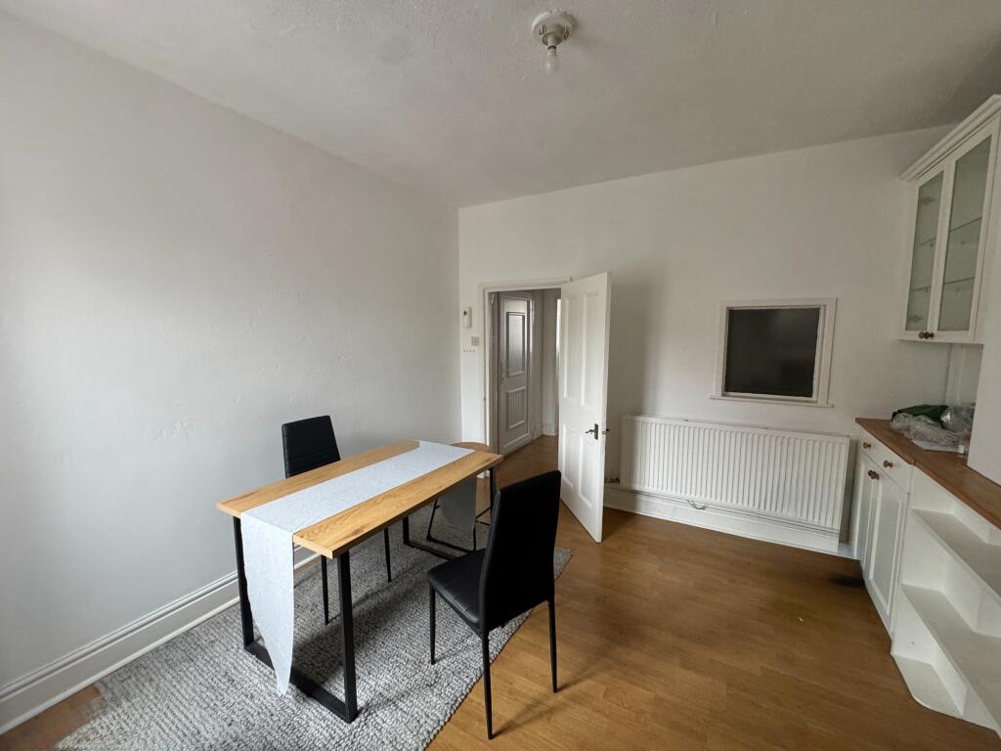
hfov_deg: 102.1
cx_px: 500
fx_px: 405
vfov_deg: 85.7
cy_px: 376
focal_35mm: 14
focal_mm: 2.22
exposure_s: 1/60
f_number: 2.2
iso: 320
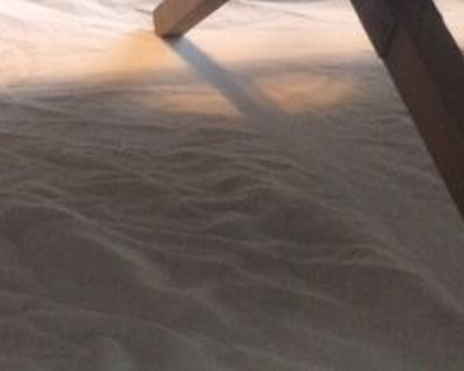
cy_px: 25
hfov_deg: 25.7
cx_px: 233
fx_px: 1016
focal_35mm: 74
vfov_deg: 20.2
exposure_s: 1/25
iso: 250
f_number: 2.2
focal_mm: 4.15
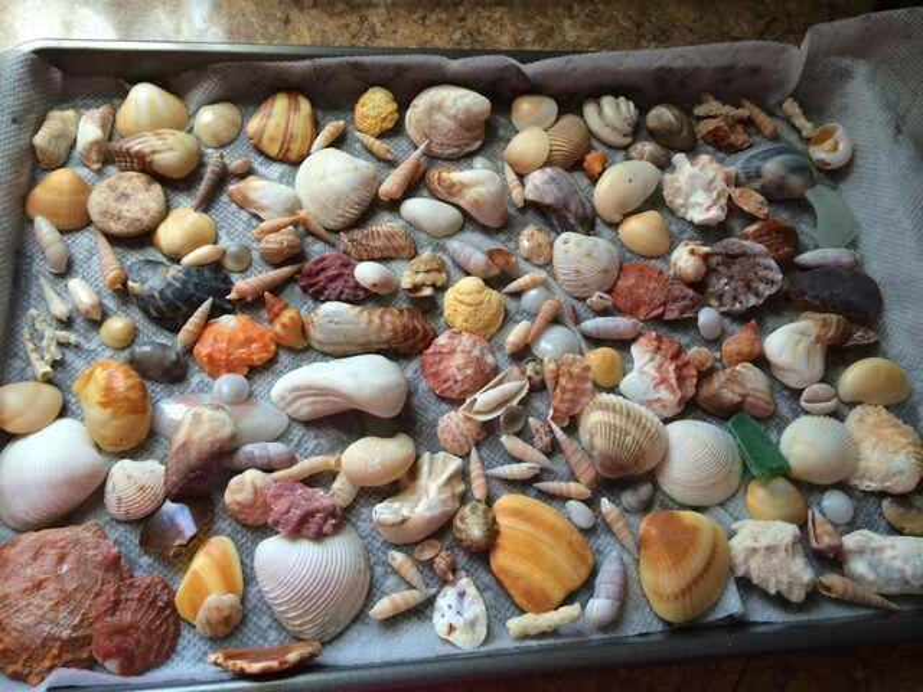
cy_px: 346
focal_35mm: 30
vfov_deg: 46.8
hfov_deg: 60.0
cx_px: 462
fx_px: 800
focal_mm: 4.12
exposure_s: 1/30
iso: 100
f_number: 2.2
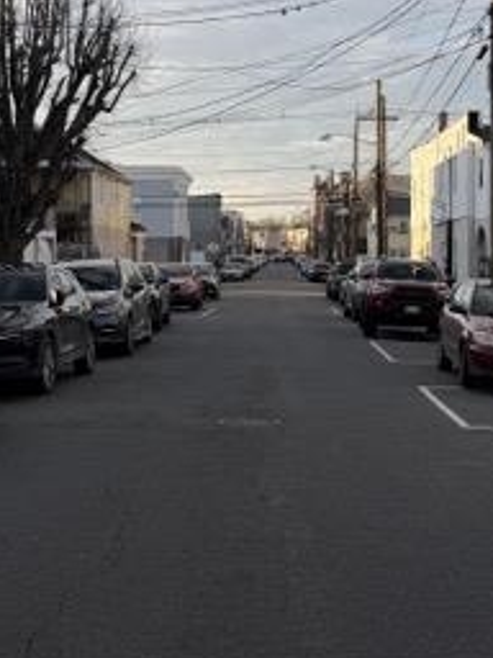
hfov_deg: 24.4
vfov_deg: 32.0
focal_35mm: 60
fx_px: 1139
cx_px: 244
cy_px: 242
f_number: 1.78
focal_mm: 6.76
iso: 80
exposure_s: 1/2000
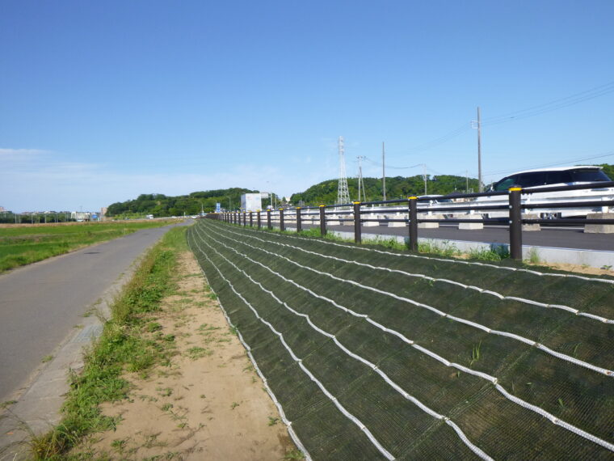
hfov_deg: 69.4
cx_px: 307
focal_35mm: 25
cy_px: 230
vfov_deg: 54.9
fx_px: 443
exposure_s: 1/500
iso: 100
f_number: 3.9
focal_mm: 4.5
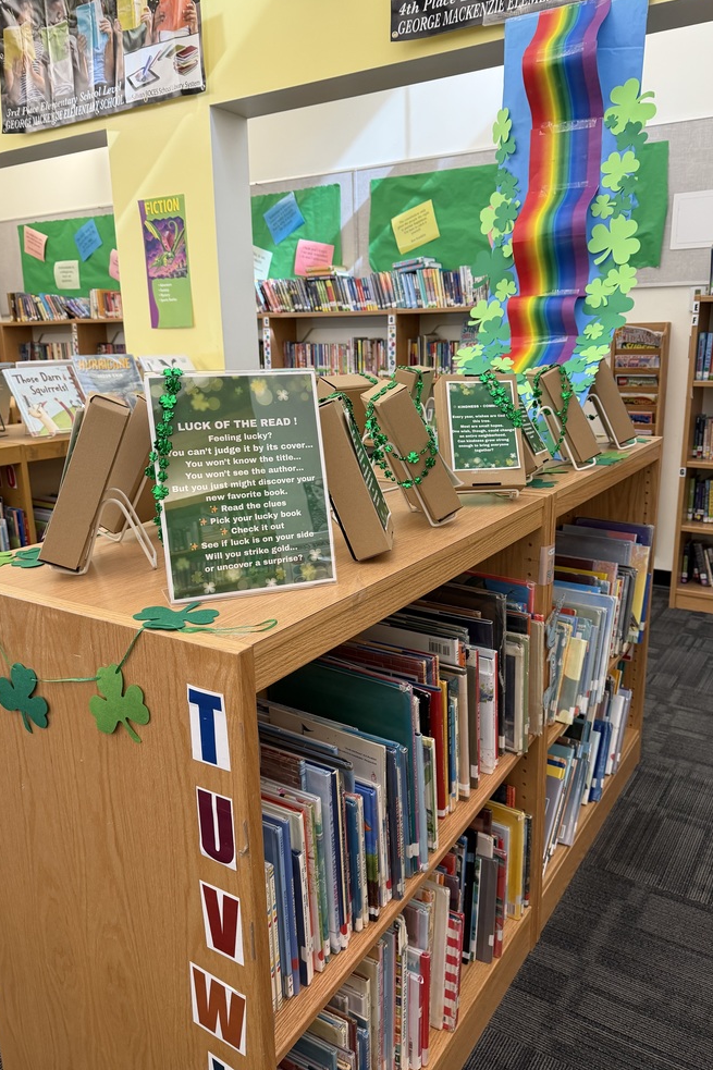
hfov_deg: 49.5
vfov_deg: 69.4
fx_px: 773
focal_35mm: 26
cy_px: 530
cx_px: 373
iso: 200
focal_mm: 6.76
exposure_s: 1/60
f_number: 1.78
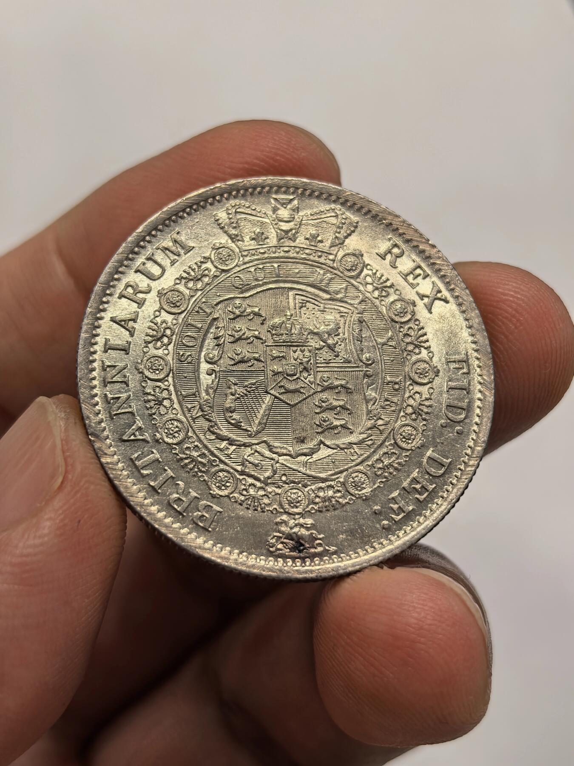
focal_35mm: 54
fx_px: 1194
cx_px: 287
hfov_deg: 27.0
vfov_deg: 35.5
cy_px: 383
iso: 125
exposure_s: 1/100
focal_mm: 6.98
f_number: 2
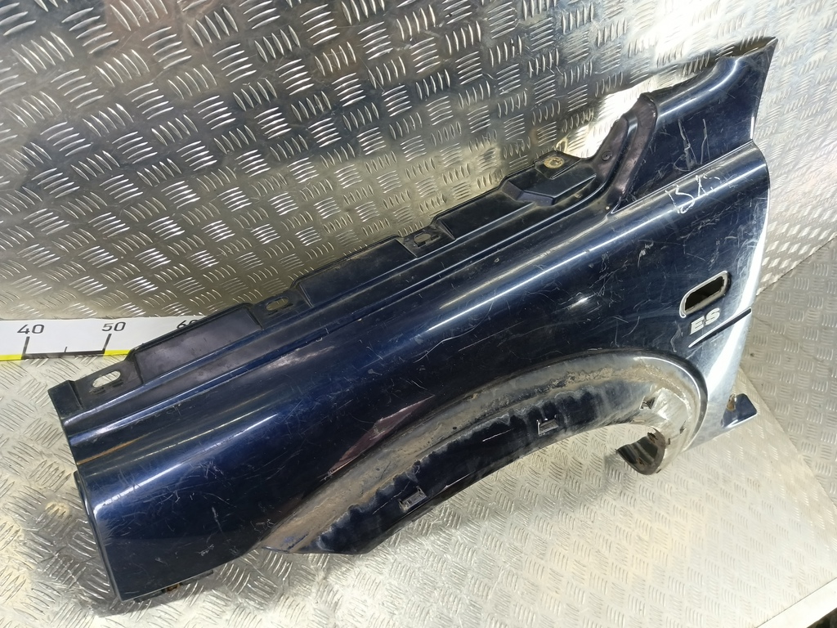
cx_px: 418
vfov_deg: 58.9
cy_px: 314
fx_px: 556
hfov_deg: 73.9
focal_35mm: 23
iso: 226
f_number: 1.6
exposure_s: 1/50
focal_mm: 4.11
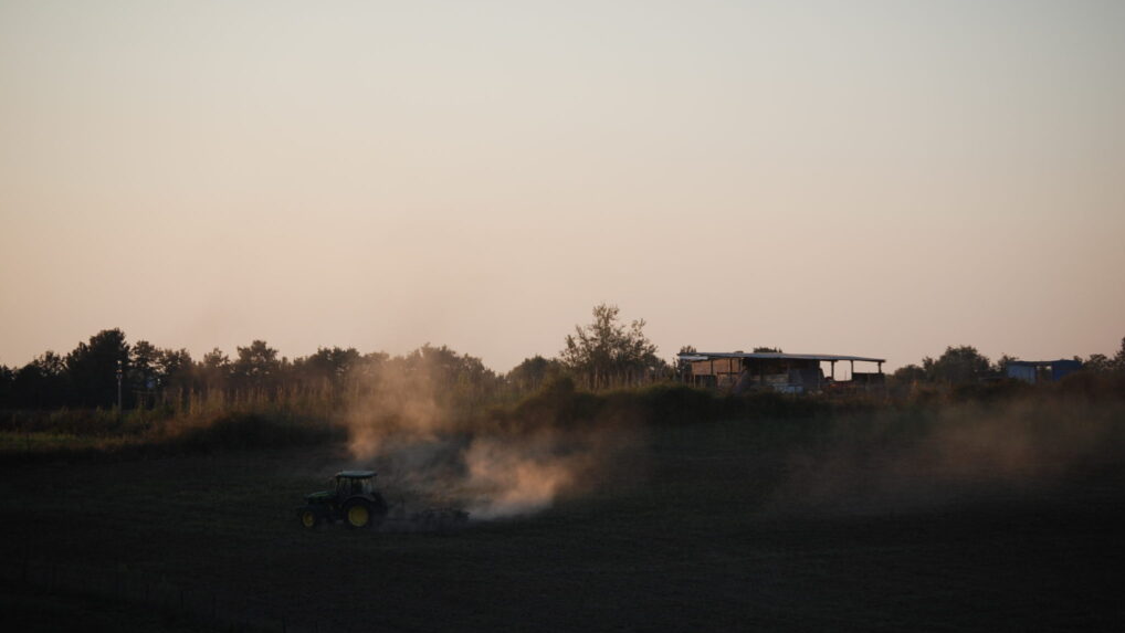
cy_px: 326
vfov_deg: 8.1
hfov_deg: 14.3
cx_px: 565
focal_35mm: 151
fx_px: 4491
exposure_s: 1/200
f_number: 4.8
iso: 100
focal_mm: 95
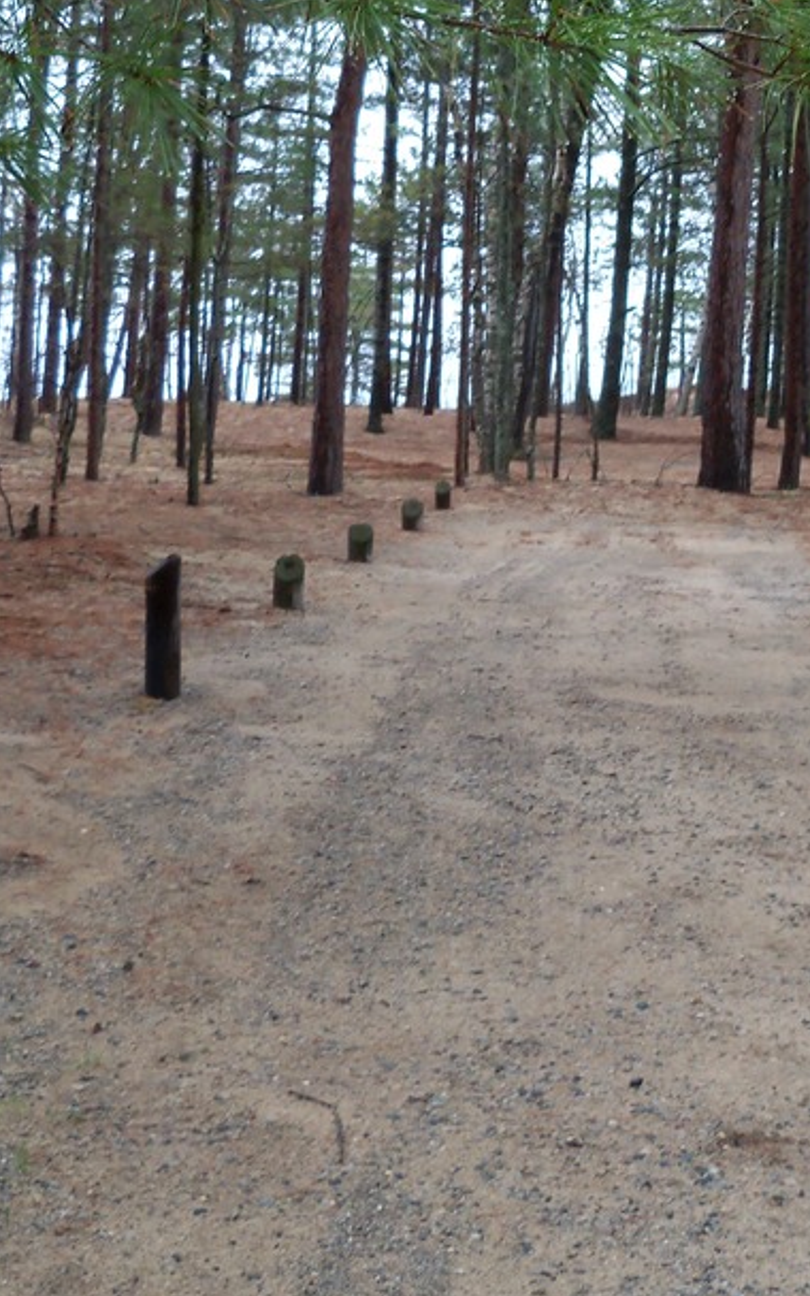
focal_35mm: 61
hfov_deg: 21.1
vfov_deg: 33.1
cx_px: 605
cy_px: 396
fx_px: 2155
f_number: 3.5
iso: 64
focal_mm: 6.2
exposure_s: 1/30
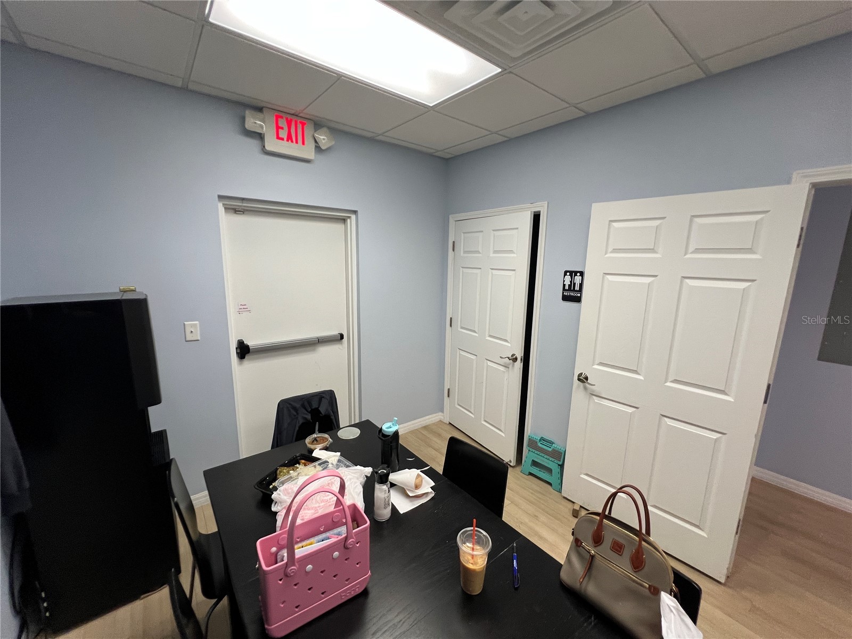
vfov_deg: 89.9
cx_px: 426
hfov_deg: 106.2
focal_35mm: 13
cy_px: 320
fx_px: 320
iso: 160
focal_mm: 1.57
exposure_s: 1/120
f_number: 1.8
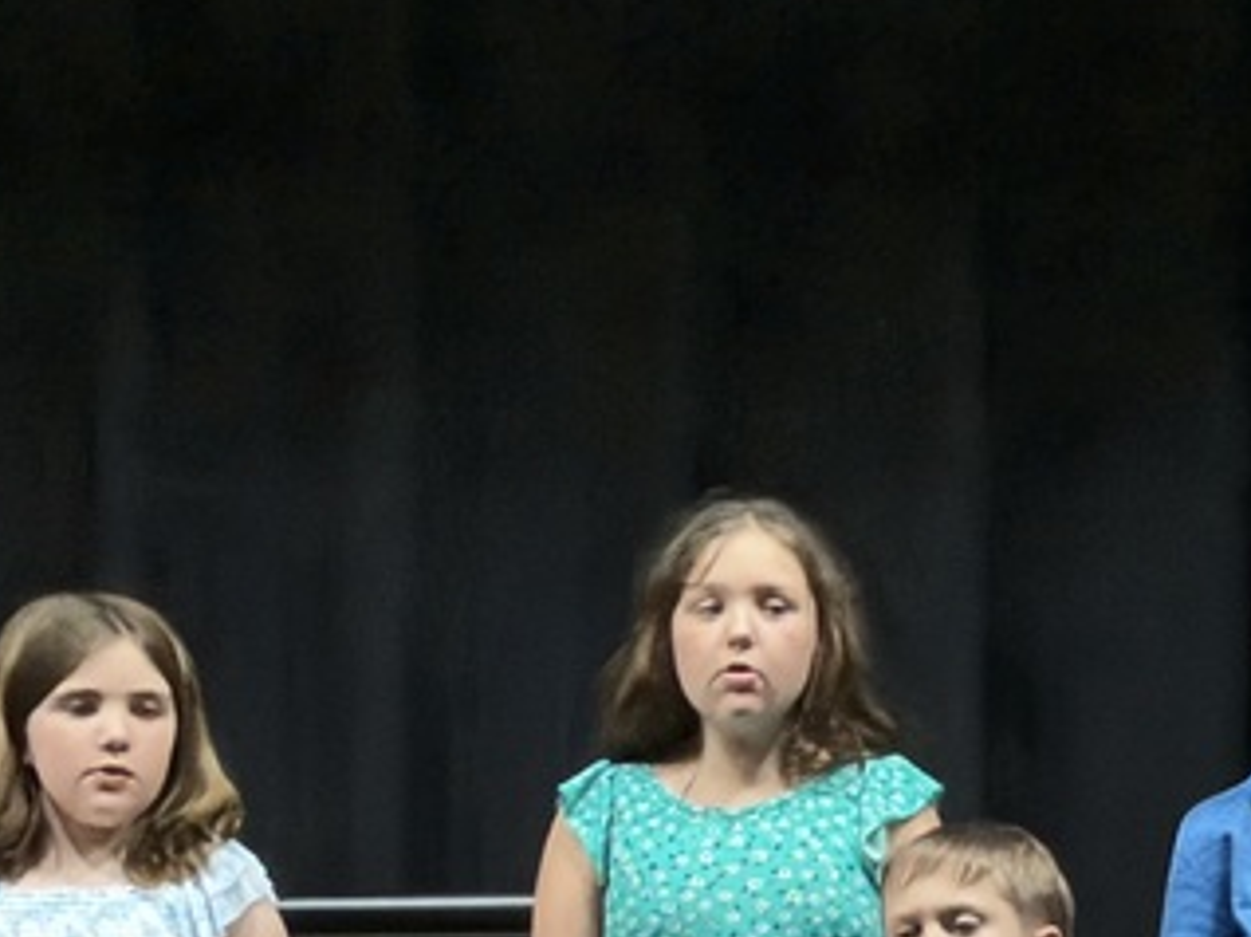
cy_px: 1232
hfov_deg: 3.1
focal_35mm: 645
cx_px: 1452
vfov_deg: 2.3
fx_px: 23292
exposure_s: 1/60
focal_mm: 16.89
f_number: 2.8
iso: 320
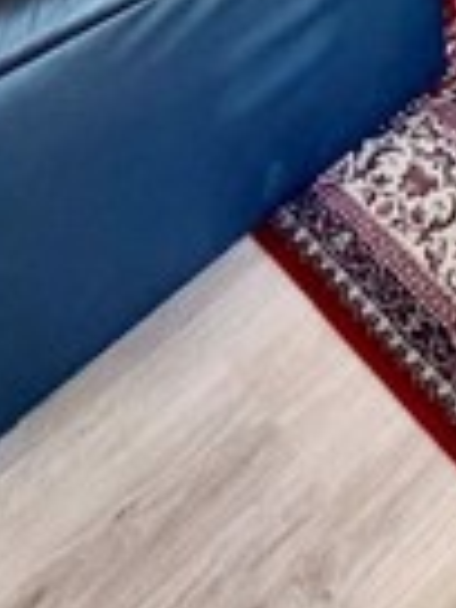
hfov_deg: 21.0
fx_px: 1159
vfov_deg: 17.4
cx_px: 514
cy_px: -697
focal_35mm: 66
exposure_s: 1/120
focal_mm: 2.22
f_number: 2.2
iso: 320
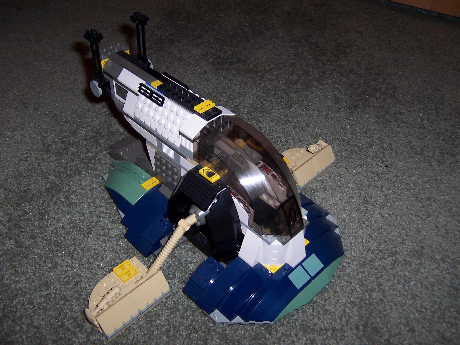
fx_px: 478
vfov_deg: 39.7
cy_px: 172
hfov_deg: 51.4
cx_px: 230
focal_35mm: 36
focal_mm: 5.6
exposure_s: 1/60
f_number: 2.8
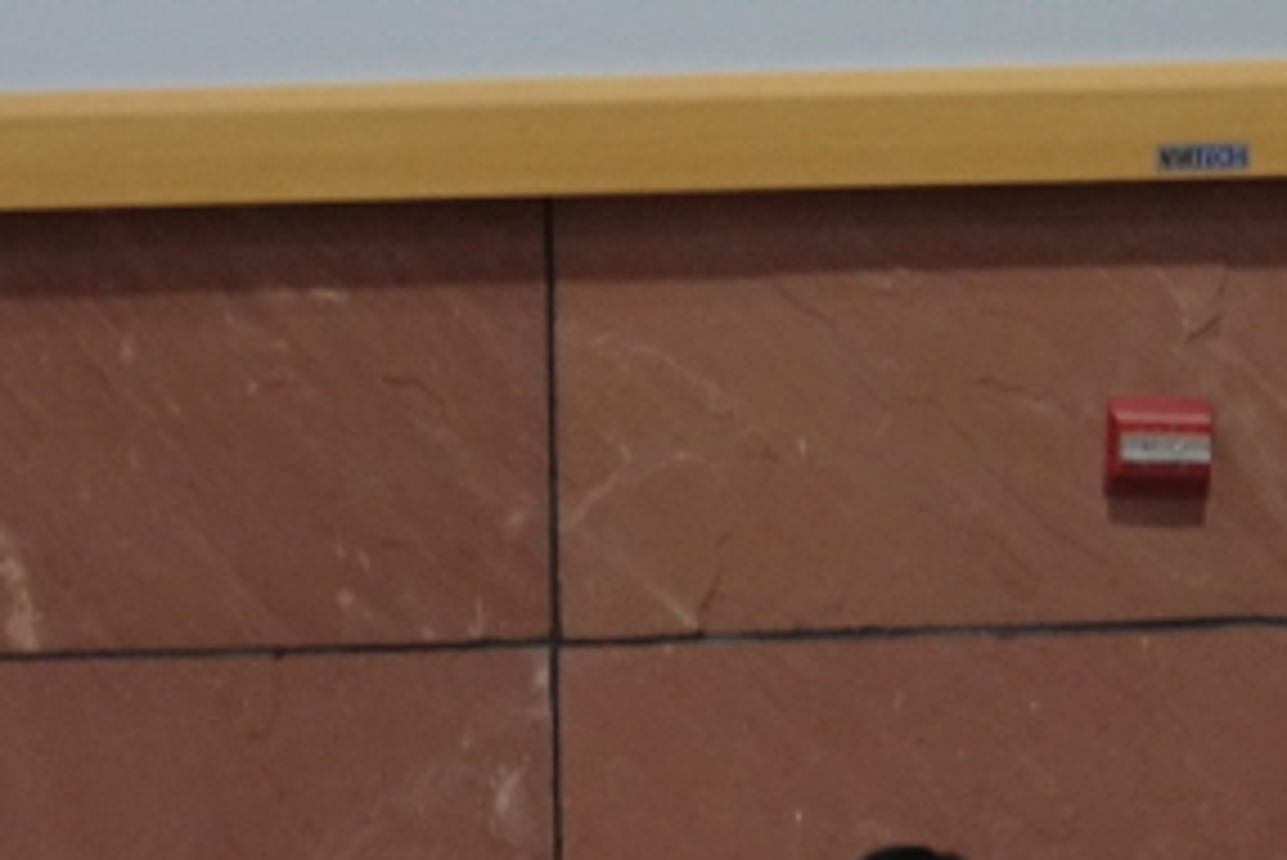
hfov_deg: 3.1
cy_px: 61
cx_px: 387
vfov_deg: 2.1
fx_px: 23570
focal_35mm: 659
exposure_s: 1/50
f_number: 4
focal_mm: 67.46
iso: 800
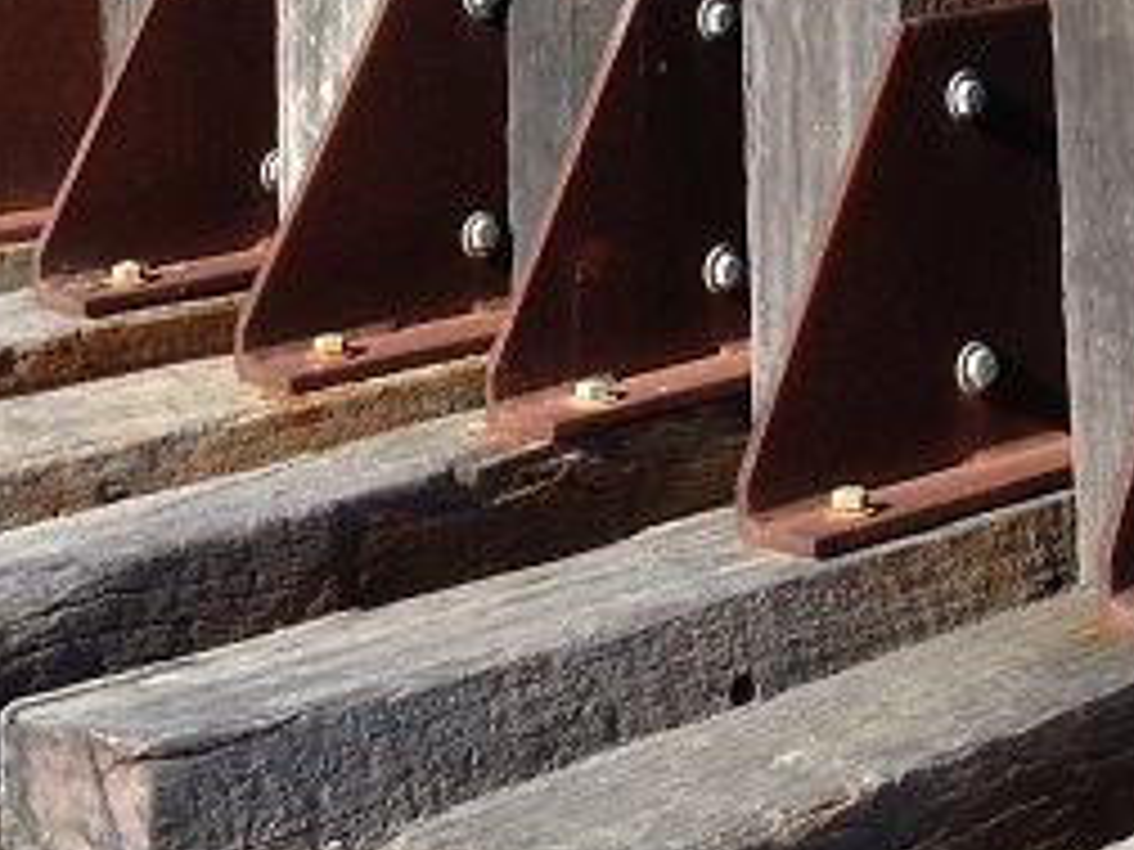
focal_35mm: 136
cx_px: 819
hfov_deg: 14.5
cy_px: -609
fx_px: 4455
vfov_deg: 10.4
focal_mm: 4.28
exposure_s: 1/800
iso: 50
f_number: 2.4
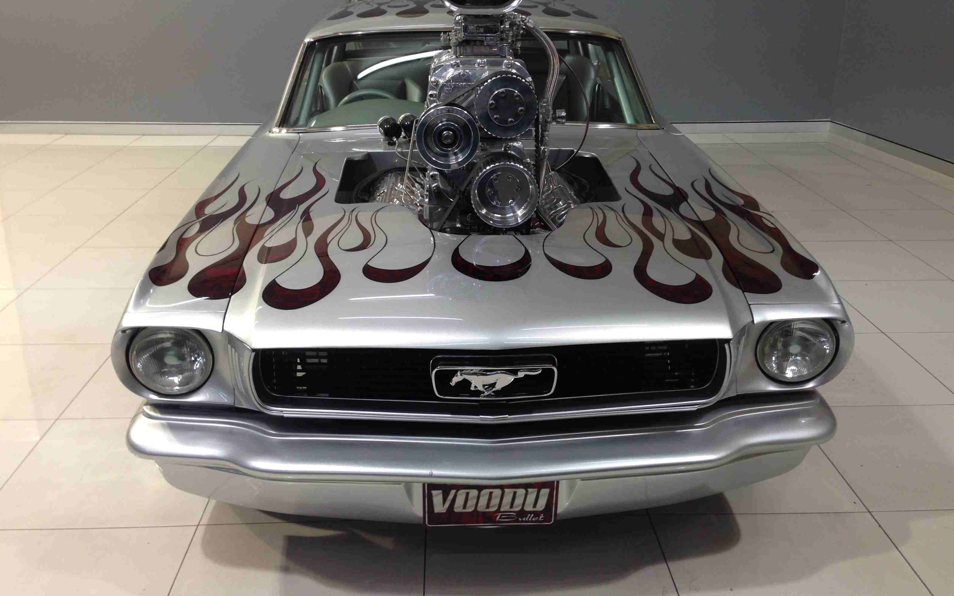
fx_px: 936
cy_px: 245
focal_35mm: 36
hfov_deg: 54.0
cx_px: 478
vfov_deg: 35.2
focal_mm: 4.12
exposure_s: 1/30
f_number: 2.4
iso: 50
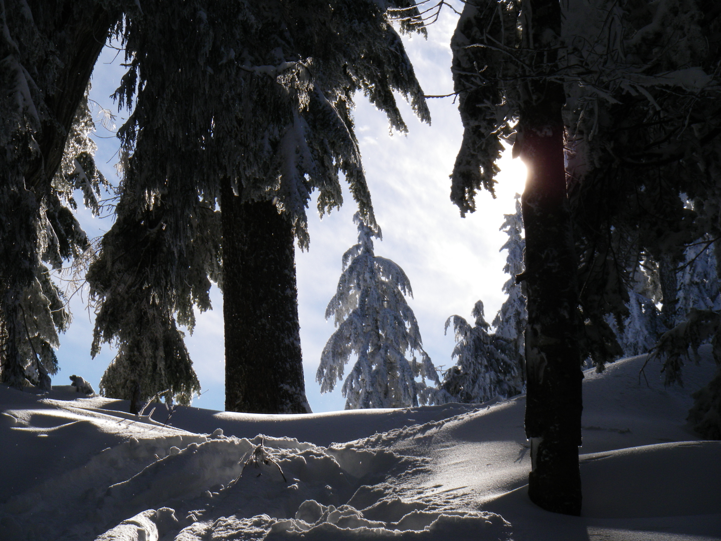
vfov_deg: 20.2
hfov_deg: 26.7
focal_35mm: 73
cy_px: 270
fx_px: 1520
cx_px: 360
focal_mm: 13
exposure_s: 1/400
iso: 64
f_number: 7.1
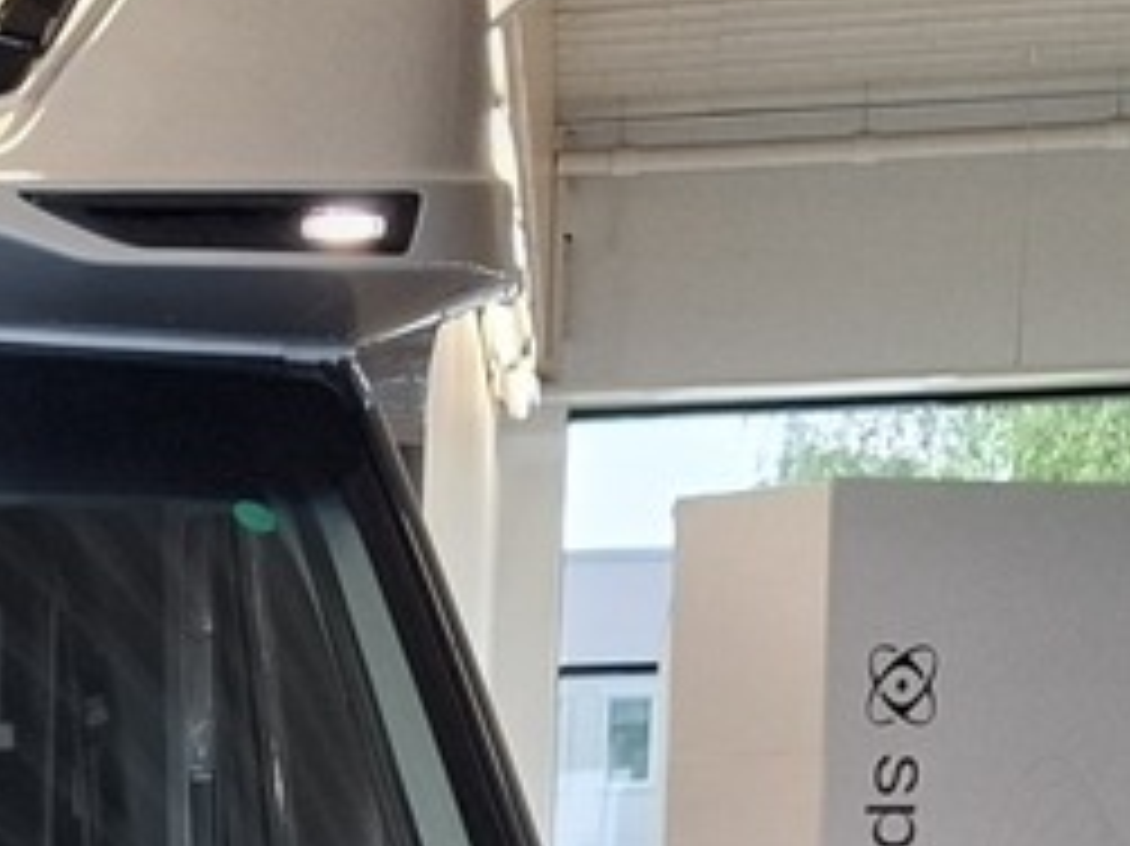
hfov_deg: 14.0
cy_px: 1710
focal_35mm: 132
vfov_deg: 10.3
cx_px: -540
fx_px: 4307
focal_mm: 5.54
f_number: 1.8
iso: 64
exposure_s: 1/100
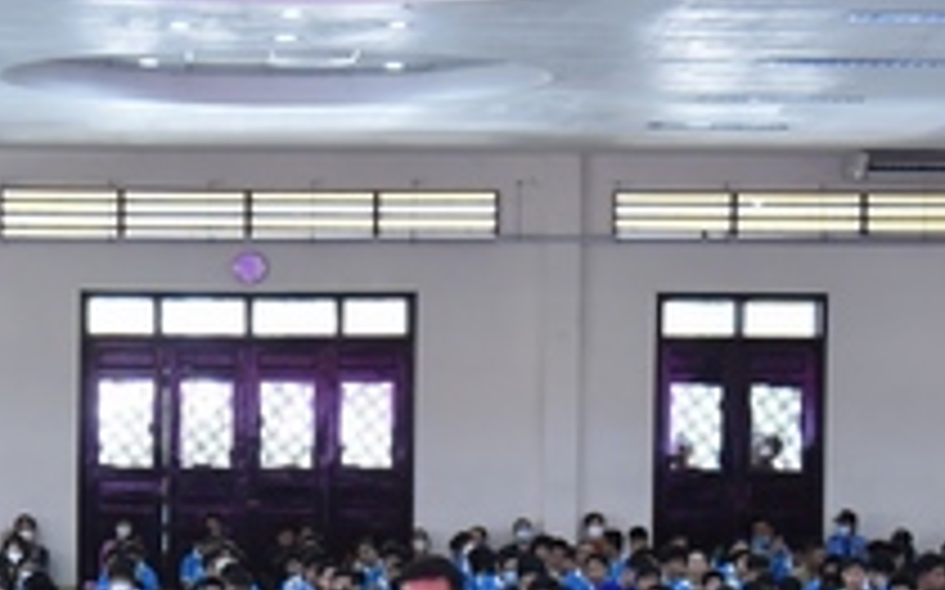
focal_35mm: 120
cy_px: 540
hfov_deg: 17.3
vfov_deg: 10.8
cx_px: 194
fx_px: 3089
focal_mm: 38
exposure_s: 1/160
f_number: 4
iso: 4000
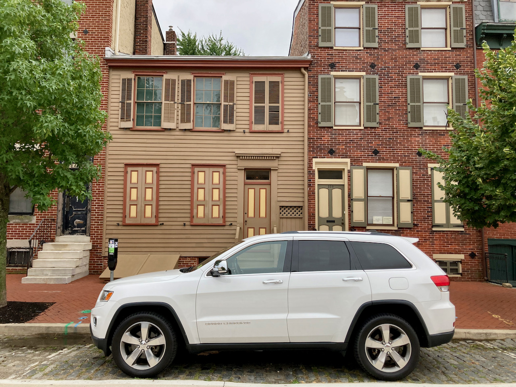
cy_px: 194
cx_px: 258
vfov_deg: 49.7
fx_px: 417
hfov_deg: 63.4
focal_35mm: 28
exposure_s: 1/883
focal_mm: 3.99
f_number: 1.8
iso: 20
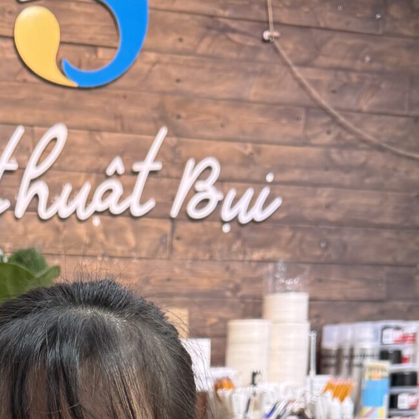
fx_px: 1137
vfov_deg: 18.6
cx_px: 53
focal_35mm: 83
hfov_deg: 20.5
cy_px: 615
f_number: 1.78
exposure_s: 1/100
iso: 125
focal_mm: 6.76
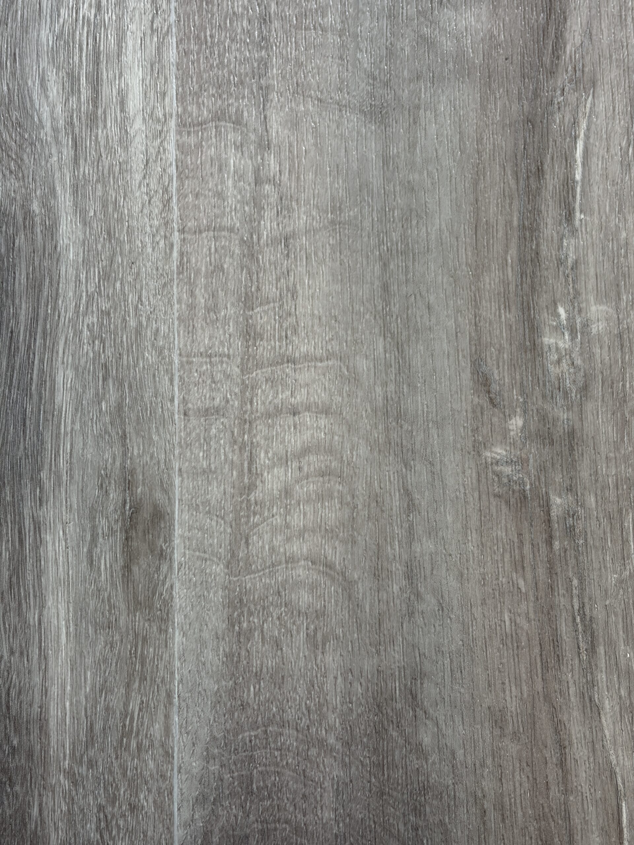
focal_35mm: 52
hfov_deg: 28.0
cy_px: 422
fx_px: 1270
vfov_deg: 36.8
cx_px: 317
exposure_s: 1/100
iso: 40
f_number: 1.6
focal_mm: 5.96
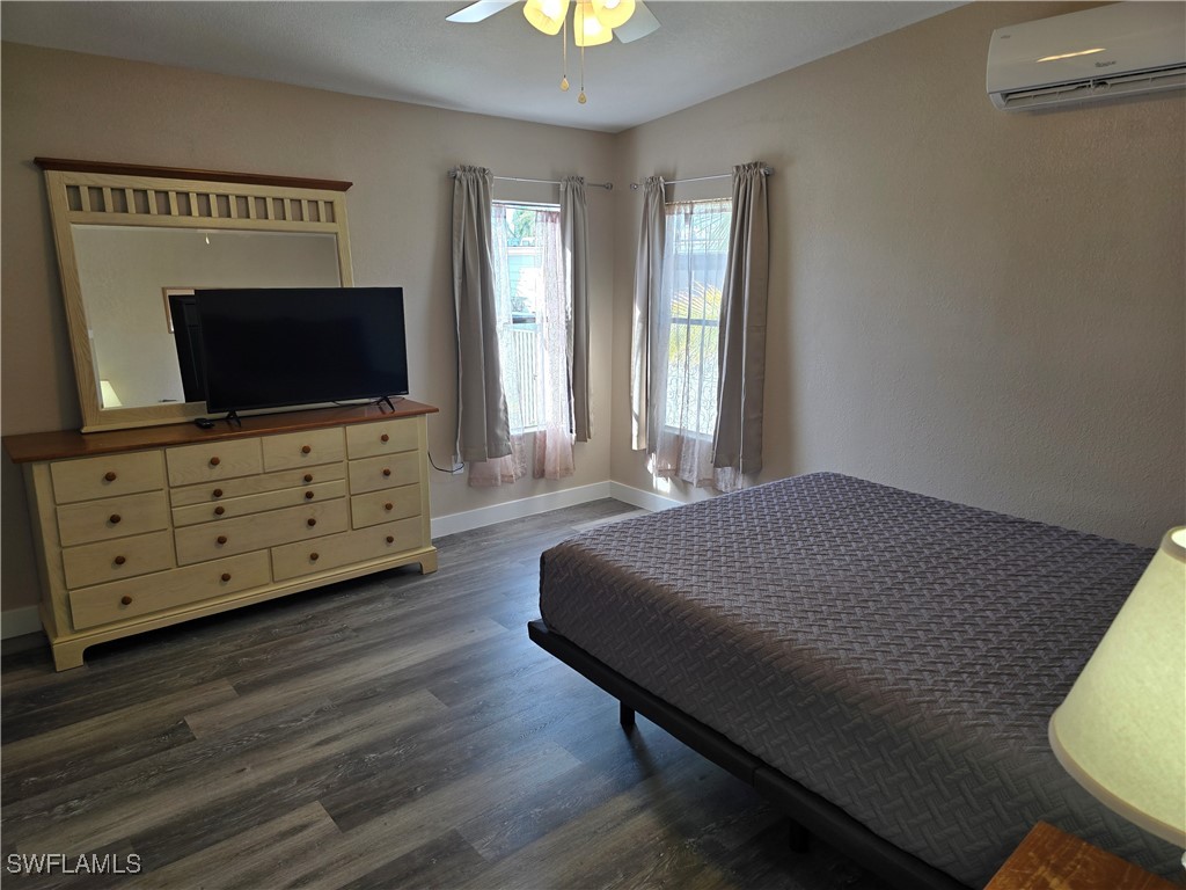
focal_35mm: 23
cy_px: 445
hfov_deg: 73.9
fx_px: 788
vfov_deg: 58.9
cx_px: 593
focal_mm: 6.3
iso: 32
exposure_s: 1/120
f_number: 1.7
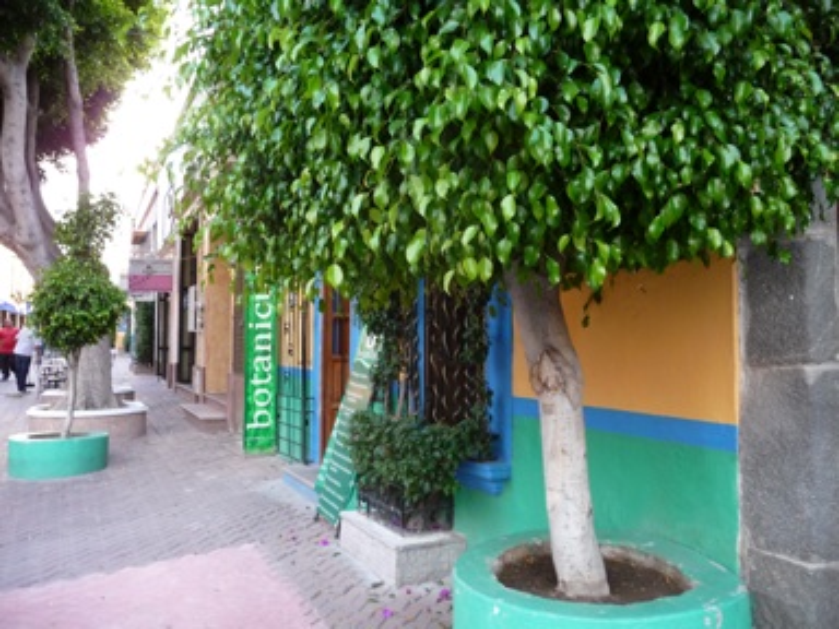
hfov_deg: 63.4
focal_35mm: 28
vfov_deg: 49.7
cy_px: 314
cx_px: 420
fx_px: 679
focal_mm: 4.7
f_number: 3.3
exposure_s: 1/30
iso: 250
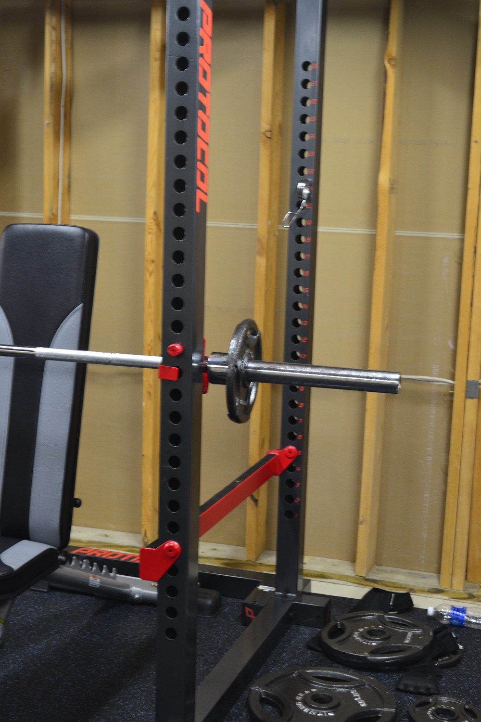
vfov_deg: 38.9
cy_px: 361
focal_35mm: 51
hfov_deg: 26.5
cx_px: 240
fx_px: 1022
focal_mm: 34
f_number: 5
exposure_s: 1/13
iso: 800
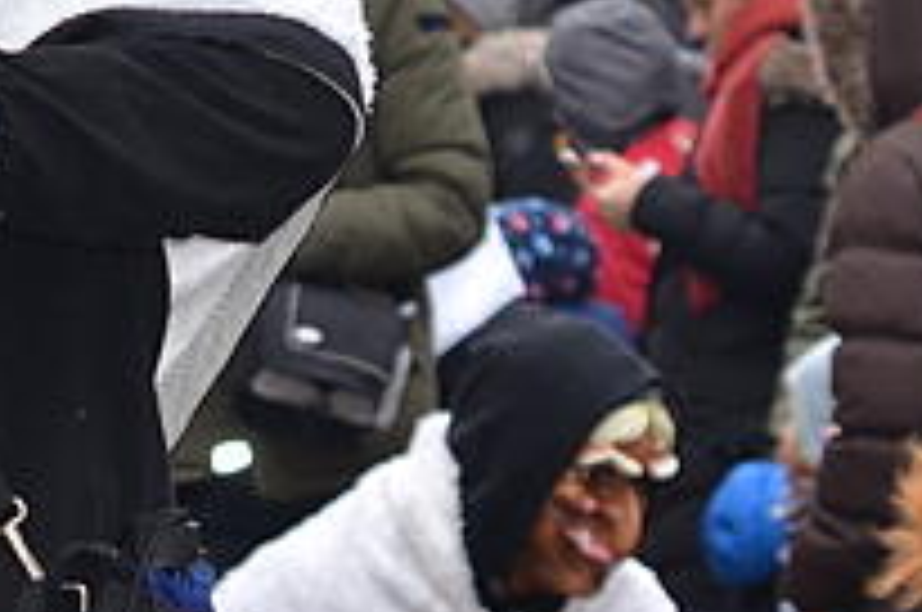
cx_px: -74
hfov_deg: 6.5
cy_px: -83
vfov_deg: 4.3
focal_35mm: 315
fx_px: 8055
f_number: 3.5
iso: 200
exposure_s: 1/200
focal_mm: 46
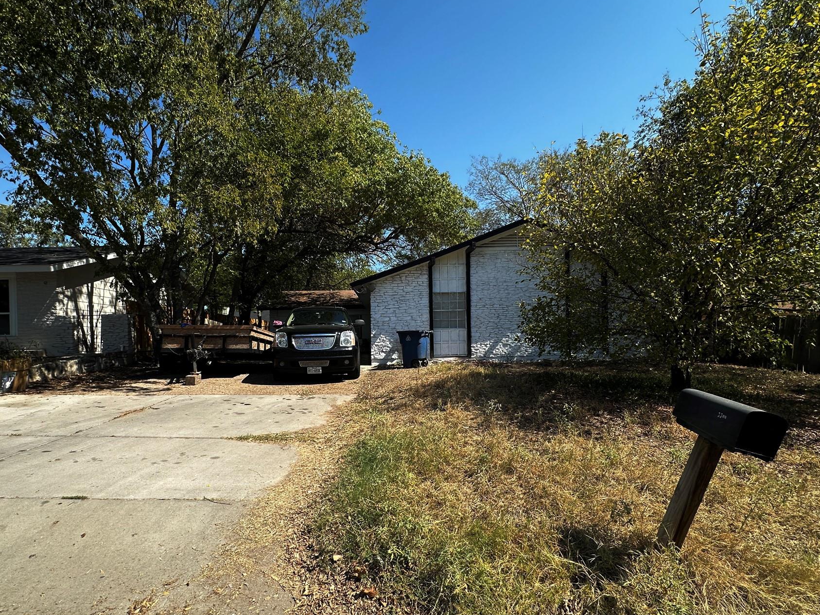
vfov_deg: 74.5
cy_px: 343
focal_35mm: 17
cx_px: 389
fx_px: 403
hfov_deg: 91.0
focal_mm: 2.22
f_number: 2.2
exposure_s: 1/1335
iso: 40
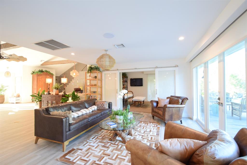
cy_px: 82
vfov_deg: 77.3
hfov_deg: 100.4
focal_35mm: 15
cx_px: 124
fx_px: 103
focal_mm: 10
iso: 1250
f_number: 3.5
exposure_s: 1/60
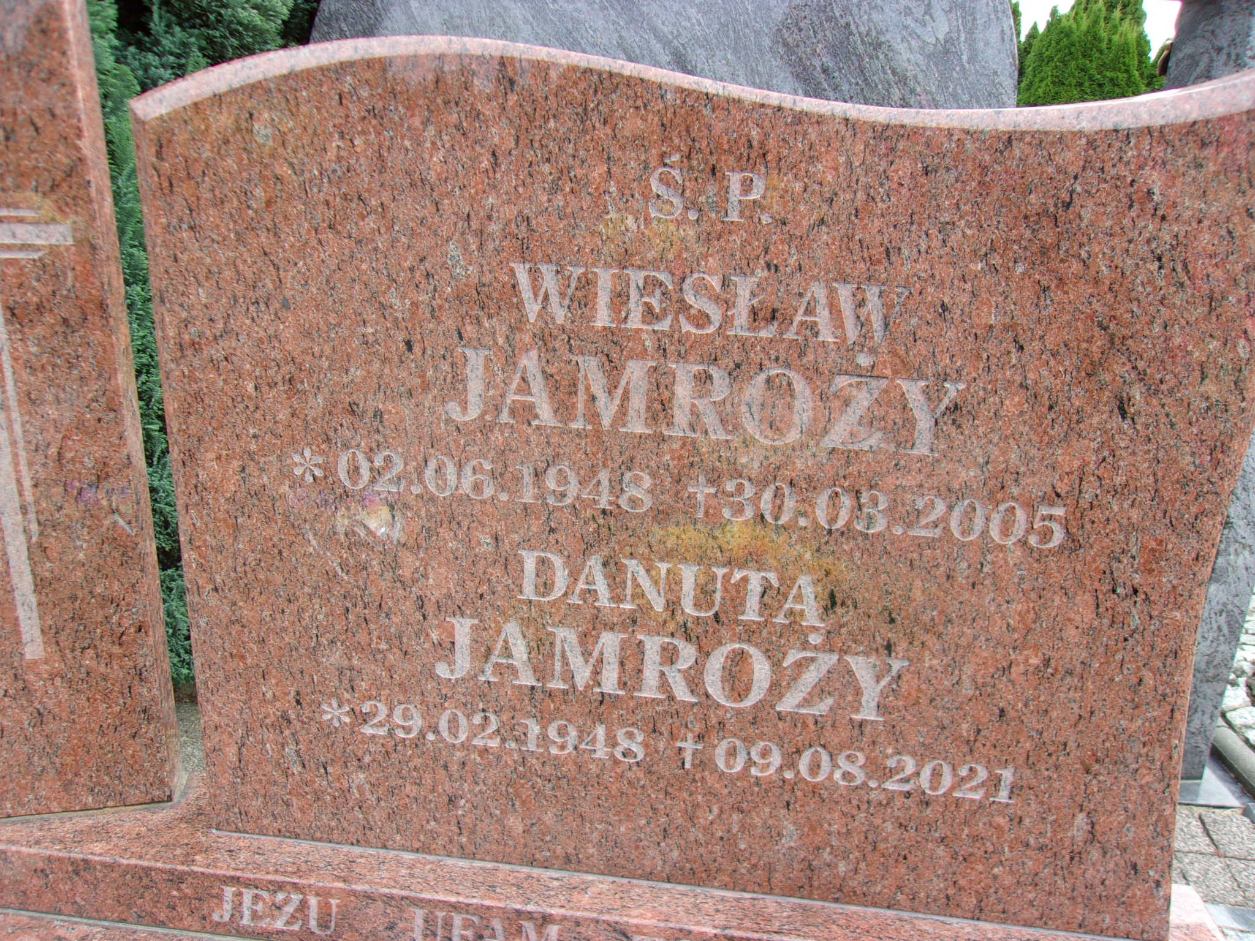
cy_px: 470
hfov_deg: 65.3
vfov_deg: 51.4
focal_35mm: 27
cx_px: 628
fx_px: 979
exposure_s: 1/140
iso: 80
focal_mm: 4.9
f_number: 3
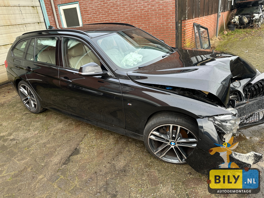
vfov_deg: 56.8
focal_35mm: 24
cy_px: 99
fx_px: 183
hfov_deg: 71.6
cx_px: 132
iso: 64
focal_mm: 6.86
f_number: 1.78
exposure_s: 1/151
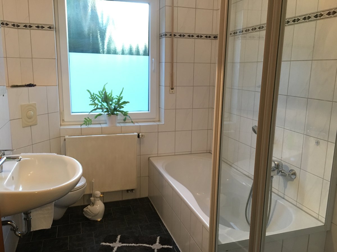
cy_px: 126
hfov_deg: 61.7
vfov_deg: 48.2
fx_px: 282
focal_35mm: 29
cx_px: 168
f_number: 2.2
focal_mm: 4.15
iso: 160
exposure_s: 1/33
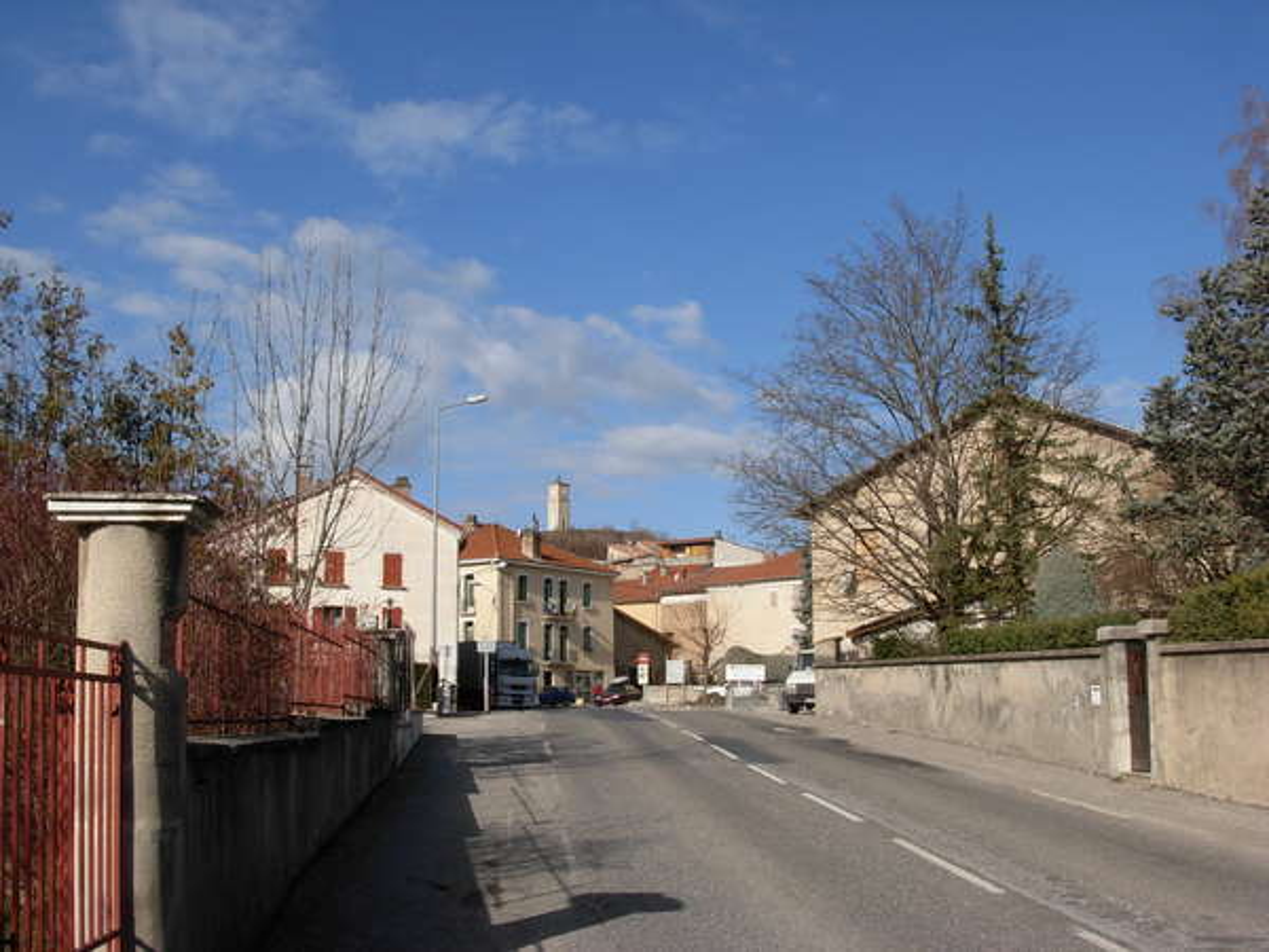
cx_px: 634
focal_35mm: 38
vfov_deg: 37.7
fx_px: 1393
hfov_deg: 49.0
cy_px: 476
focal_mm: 6.3
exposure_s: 1/745
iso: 79
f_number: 4.9
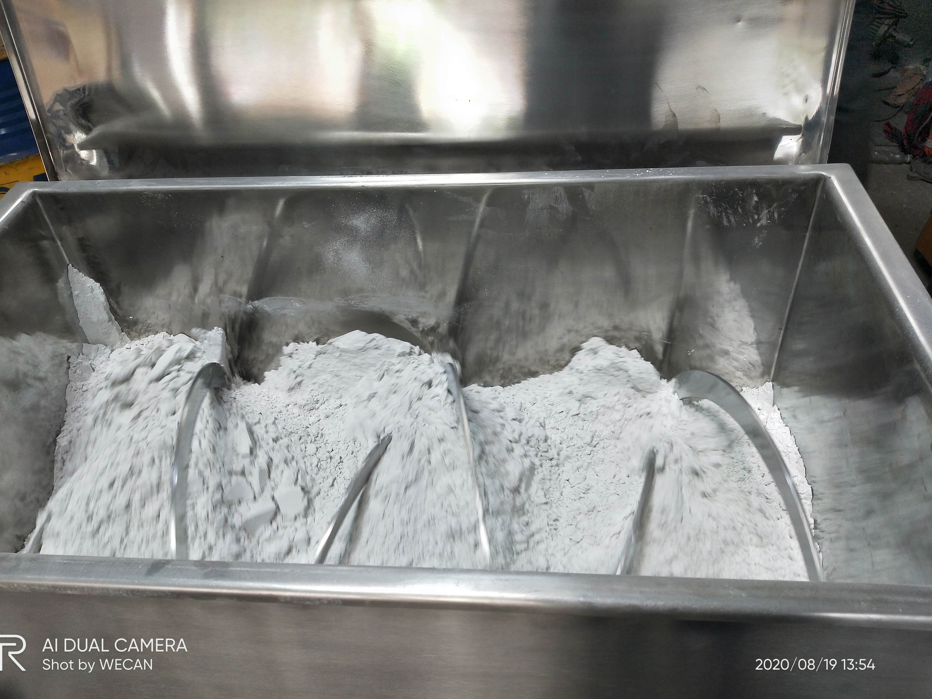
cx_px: 450
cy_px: 339
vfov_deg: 56.8
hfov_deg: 71.6
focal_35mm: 24
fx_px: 646
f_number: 1.7
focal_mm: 3.99
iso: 161
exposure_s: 1/50
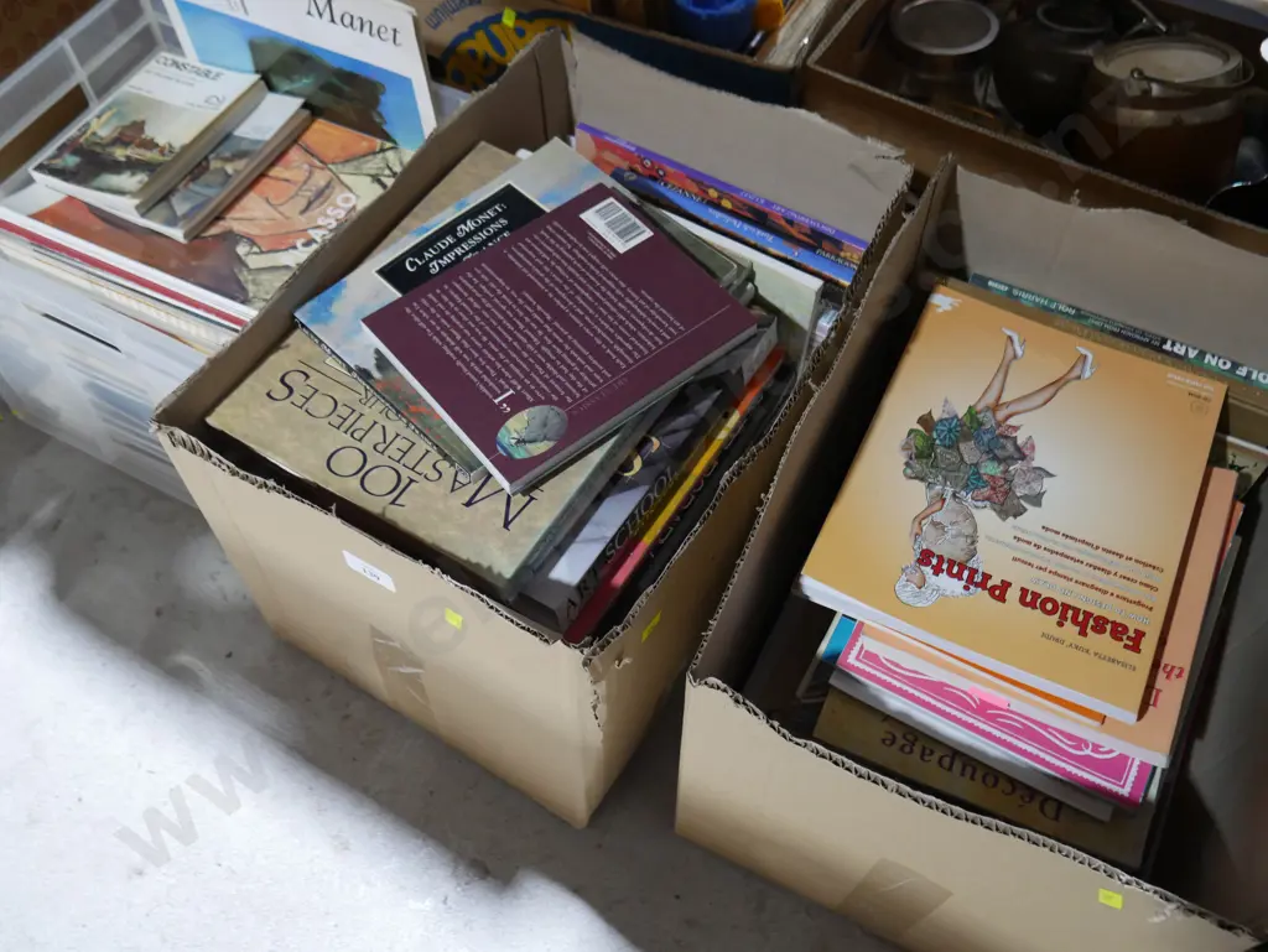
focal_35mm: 32
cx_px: 634
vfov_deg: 44.2
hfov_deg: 56.8
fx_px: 1173
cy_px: 476
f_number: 3.6
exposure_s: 1/60
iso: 1000
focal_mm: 16
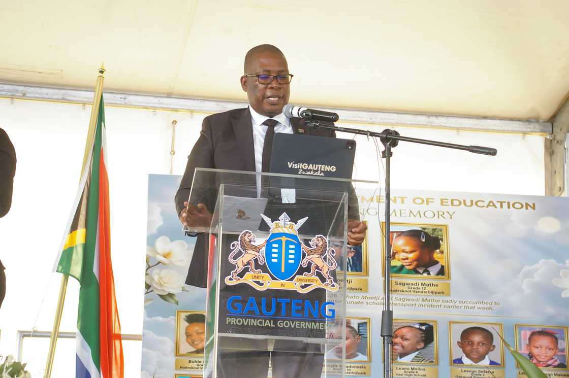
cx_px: 284
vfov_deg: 16.5
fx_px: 1303
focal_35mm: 82
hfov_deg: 24.6
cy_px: 189
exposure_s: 1/45
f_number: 5.6
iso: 800
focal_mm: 55
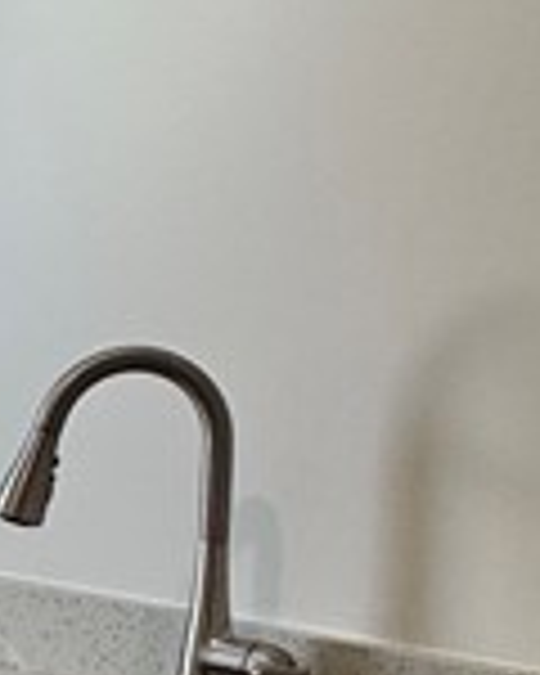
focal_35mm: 93
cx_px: -810
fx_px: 1858
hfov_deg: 12.4
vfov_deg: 20.6
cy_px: 418
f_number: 2.2
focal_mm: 2.22
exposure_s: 1/120
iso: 50
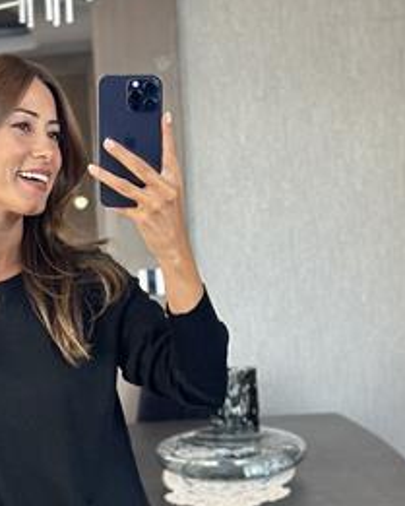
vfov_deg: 20.8
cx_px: 48
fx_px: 1363
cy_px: 409
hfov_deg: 16.7
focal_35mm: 91
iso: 125
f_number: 1.78
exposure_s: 1/60
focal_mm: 6.86
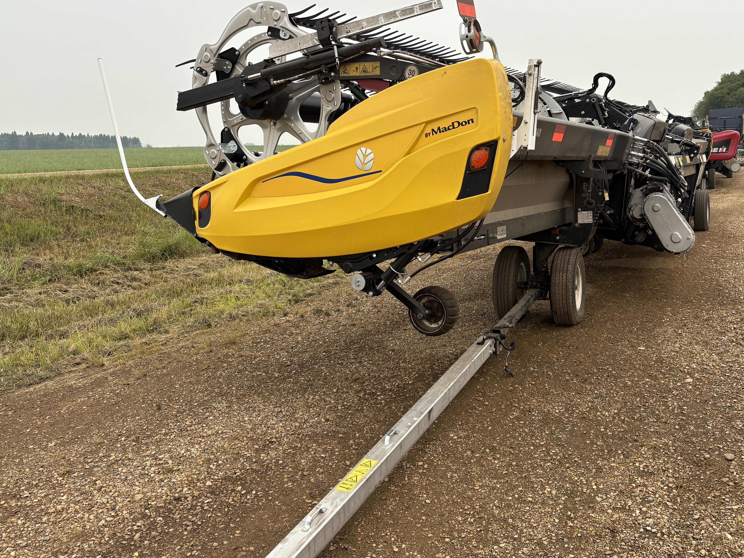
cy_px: 256
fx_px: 688
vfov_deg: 44.1
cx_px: 429
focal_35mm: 32
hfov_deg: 56.6
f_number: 1.6
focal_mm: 5.96
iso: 50
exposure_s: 1/920
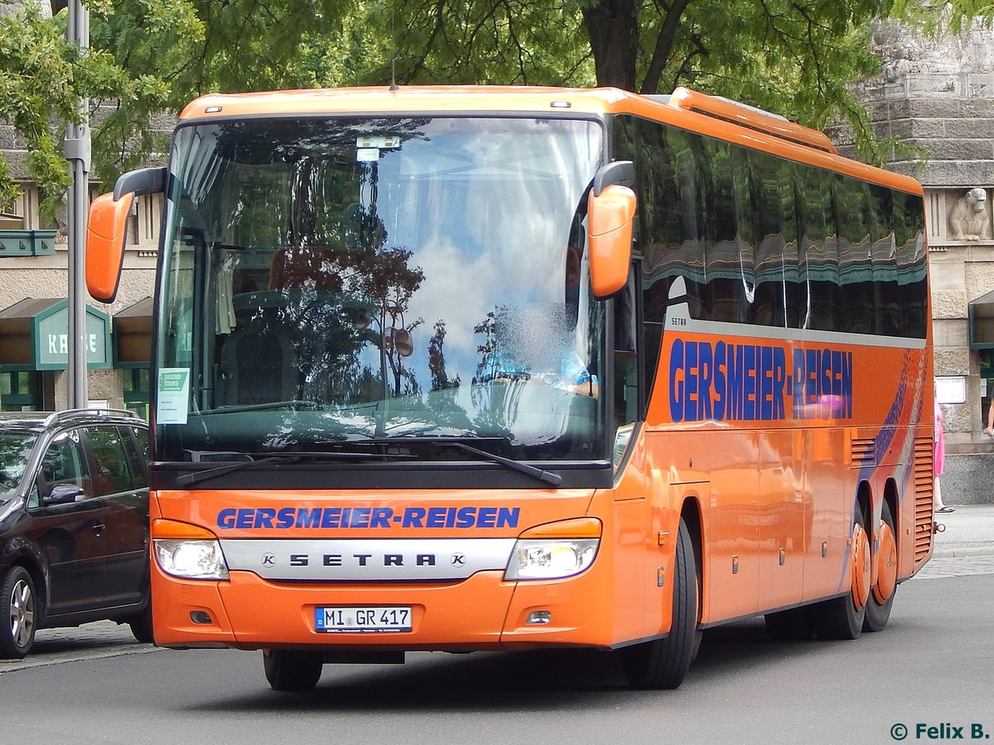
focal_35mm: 141
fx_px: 4049
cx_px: 497
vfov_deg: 10.5
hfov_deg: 14.0
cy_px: 372
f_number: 4.9
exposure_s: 1/100
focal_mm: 25.3
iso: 125
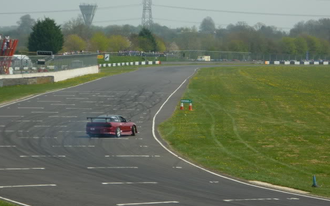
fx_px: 1610
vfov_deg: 7.3
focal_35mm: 179
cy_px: 78
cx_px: 147
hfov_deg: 11.7
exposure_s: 1/400
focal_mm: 22
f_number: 5.9
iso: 80
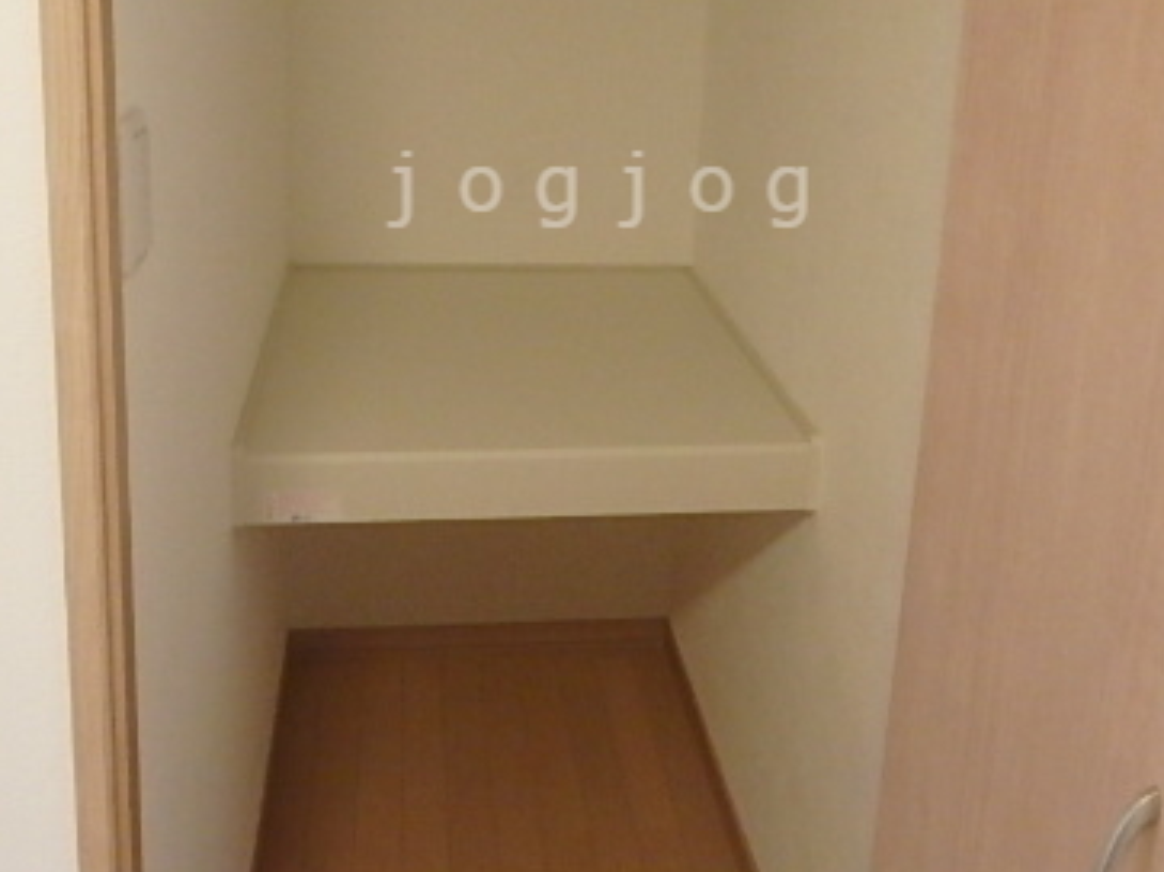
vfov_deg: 37.4
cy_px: 189
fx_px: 1244
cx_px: 606
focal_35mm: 37
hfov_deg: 50.1
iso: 800
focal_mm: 3.7
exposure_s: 1/30
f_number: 3.5
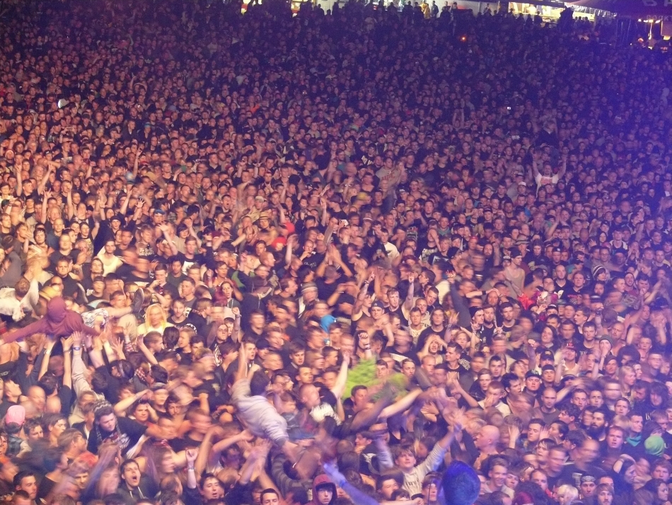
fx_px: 2058
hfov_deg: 18.5
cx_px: 336
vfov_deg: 14.0
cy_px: 252
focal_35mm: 106
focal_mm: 22.5
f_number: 3.2
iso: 400
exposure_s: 1/5
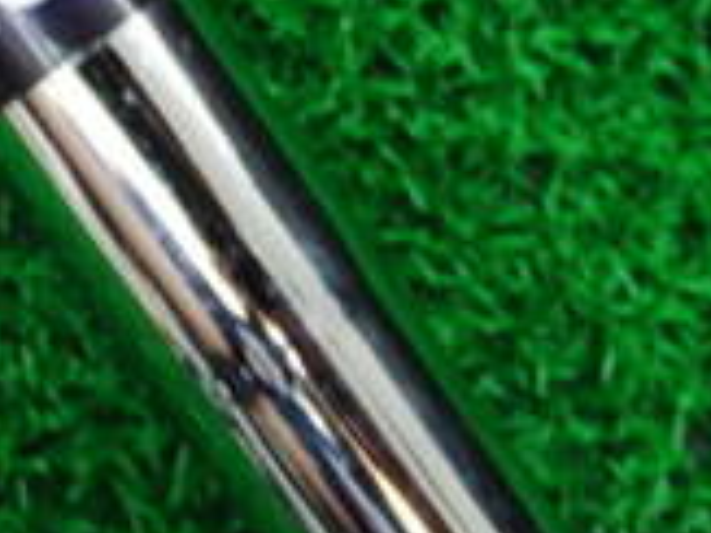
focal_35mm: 145
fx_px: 2976
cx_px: 96
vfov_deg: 10.1
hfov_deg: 13.5
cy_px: -74
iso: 400
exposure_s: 1/40
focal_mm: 6.42
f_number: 3.6
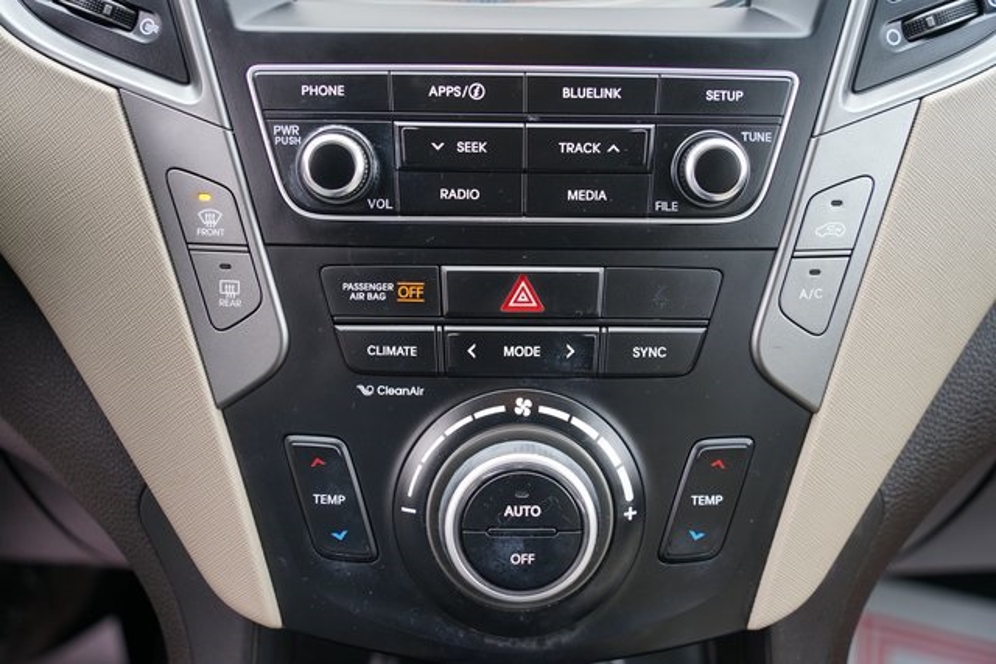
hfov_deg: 46.4
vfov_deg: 31.9
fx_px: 1162
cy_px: 332
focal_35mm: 42
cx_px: 498
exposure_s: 1/60
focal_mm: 42
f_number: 4
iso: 250
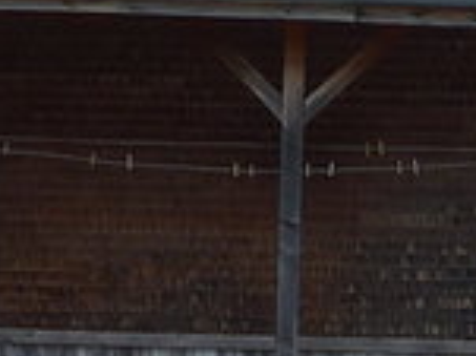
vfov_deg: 1.9
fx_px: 10593
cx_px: 794
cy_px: 391
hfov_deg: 2.6
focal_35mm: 771
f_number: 4.7
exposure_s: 1/320
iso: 80
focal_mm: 19.2
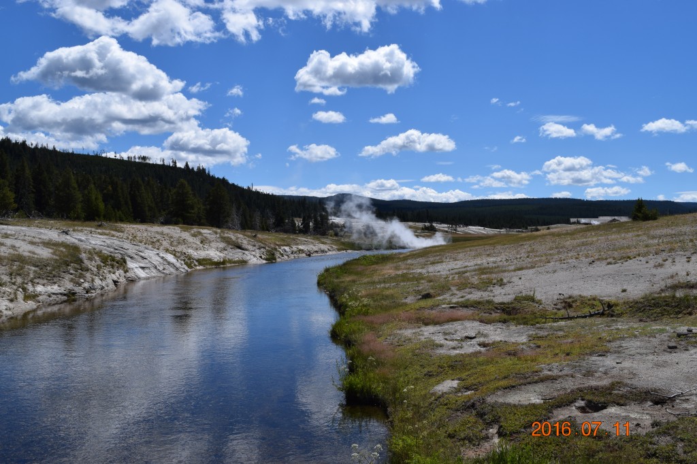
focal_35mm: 36
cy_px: 232
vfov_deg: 36.8
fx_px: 697
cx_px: 348
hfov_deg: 53.1
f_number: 11
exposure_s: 1/500
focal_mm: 24
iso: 200
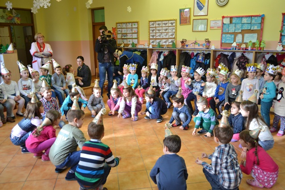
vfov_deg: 43.6
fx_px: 238
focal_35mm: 30
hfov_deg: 61.9
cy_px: 95
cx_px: 142
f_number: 3.8
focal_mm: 20
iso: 640
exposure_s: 1/60
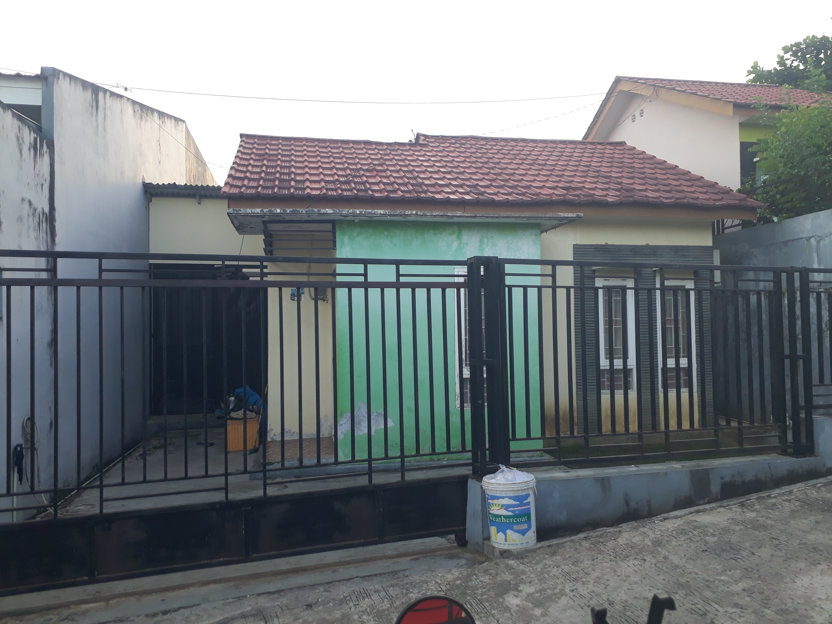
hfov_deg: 65.3
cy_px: 312
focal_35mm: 27
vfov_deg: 51.4
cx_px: 416
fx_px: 649
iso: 40
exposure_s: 1/108
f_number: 1.9
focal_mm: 3.6
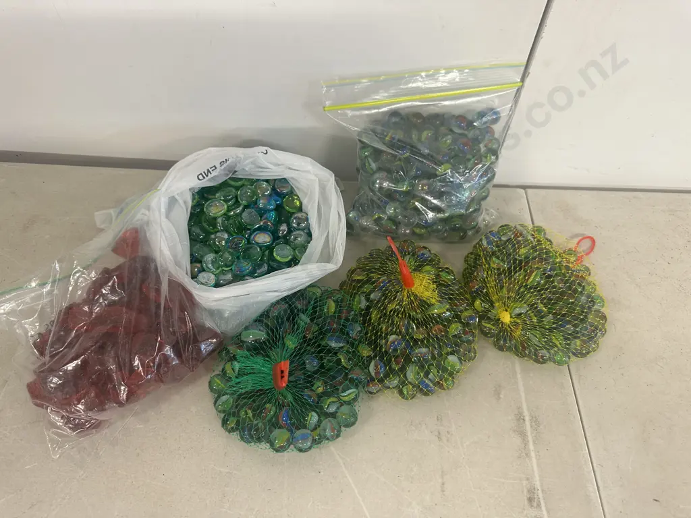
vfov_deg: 56.8
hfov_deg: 71.6
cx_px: 346
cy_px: 259
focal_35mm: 24
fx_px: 479
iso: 160
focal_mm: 6.86
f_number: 1.78
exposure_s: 1/50
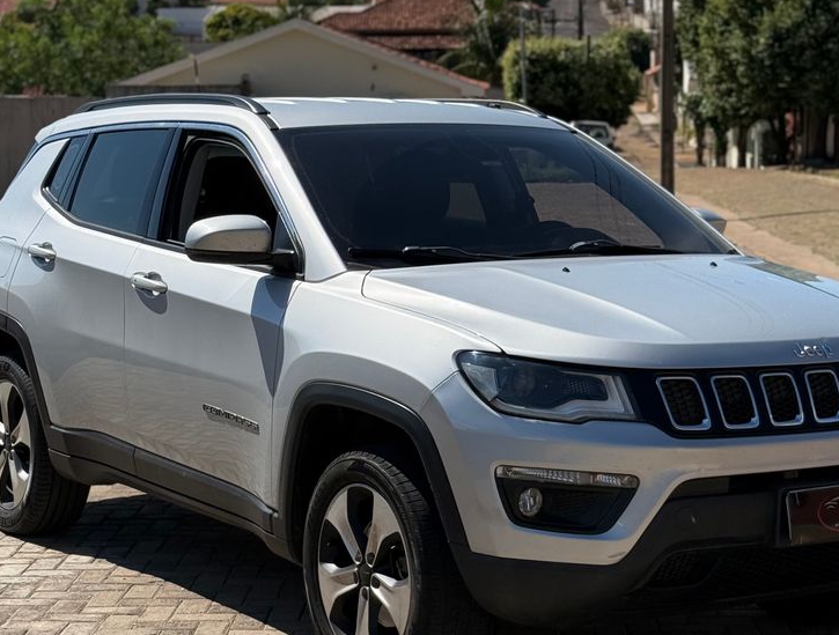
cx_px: 454
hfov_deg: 30.6
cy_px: 348
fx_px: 1532
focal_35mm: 63
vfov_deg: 23.4
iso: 80
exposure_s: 1/7874
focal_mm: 6.76
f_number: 1.78
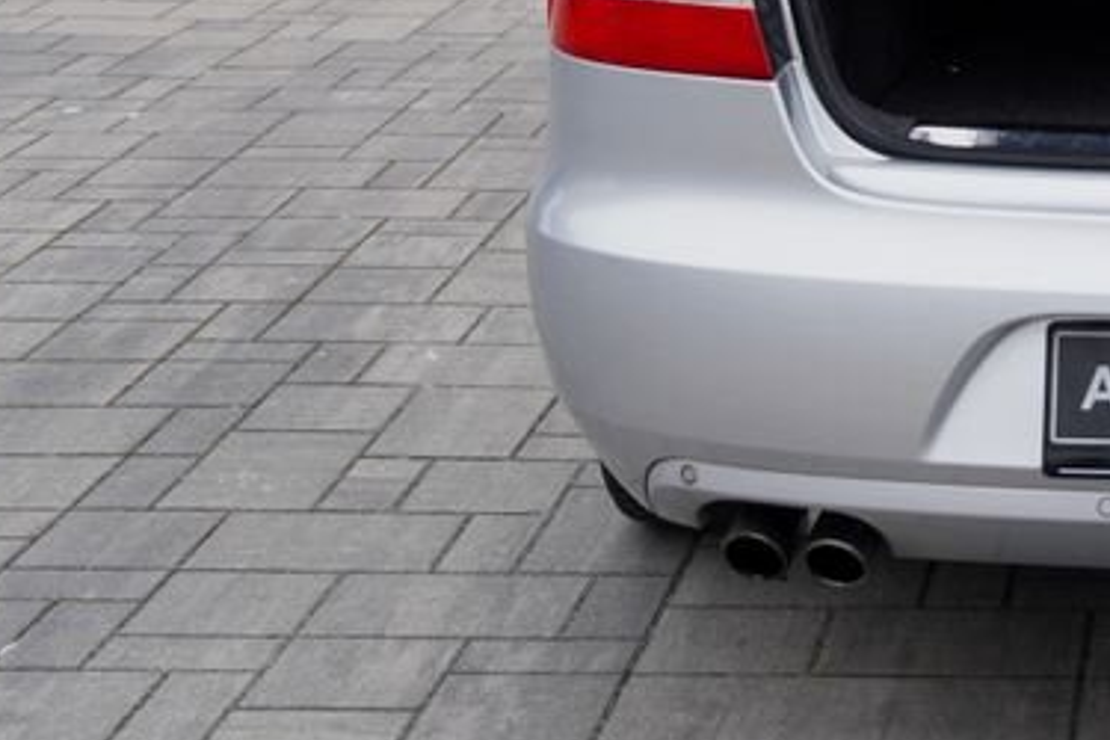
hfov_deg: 19.1
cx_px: 1332
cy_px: -144
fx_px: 3114
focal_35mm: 101
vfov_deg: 13.2
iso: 100
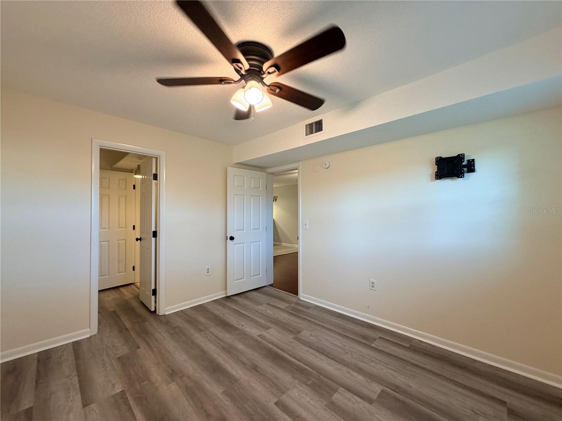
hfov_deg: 102.1
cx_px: 281
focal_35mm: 14
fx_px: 227
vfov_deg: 85.7
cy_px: 210
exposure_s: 1/60
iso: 200
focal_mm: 2.22
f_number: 2.2
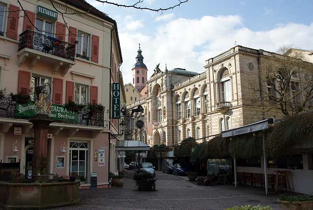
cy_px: 105
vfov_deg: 40.1
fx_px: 287
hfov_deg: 57.2
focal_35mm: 33
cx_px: 156
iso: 100
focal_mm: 22
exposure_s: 1/125
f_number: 10
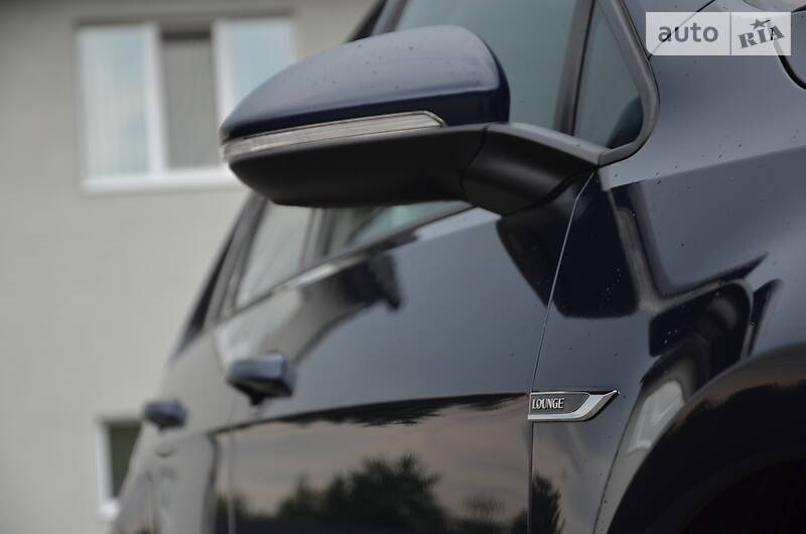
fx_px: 2346
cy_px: 267
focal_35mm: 105
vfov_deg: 13.0
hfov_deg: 19.5
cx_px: 403
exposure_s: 1/60
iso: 560
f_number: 5.3
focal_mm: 70
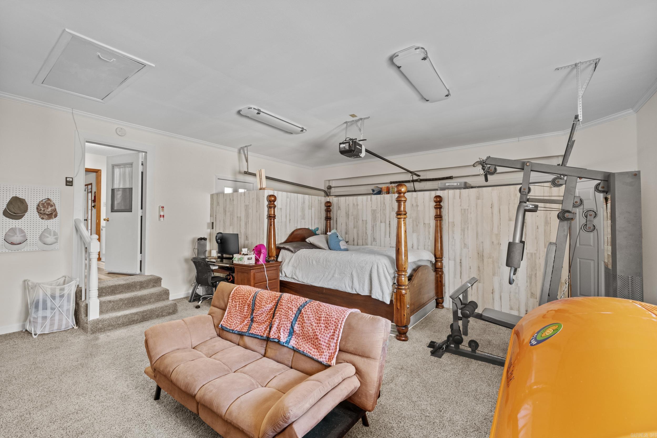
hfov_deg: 100.4
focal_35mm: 15
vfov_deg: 77.3
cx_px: 328
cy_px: 219
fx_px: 274
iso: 400
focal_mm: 10
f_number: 7.1
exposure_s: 2
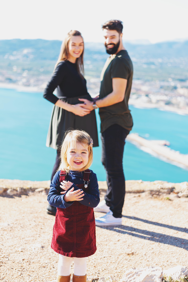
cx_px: 94
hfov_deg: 19.5
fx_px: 548
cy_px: 141
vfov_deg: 28.8
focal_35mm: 70
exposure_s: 1/250
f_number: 3.5
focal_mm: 70
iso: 100
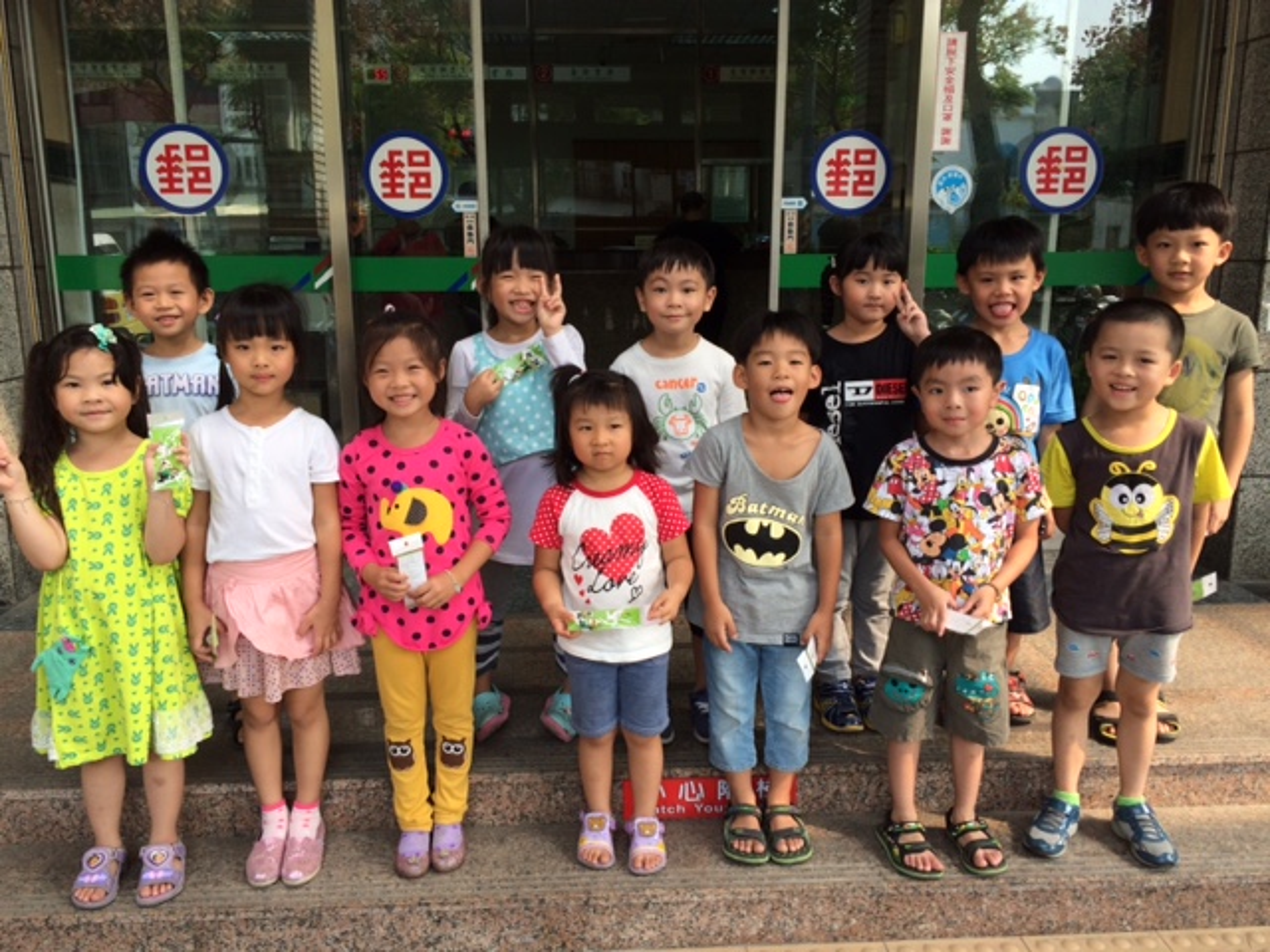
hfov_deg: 61.7
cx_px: 635
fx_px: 1064
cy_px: 476
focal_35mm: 29
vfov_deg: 48.2
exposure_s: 1/348
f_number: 2.2
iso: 32
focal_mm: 4.15
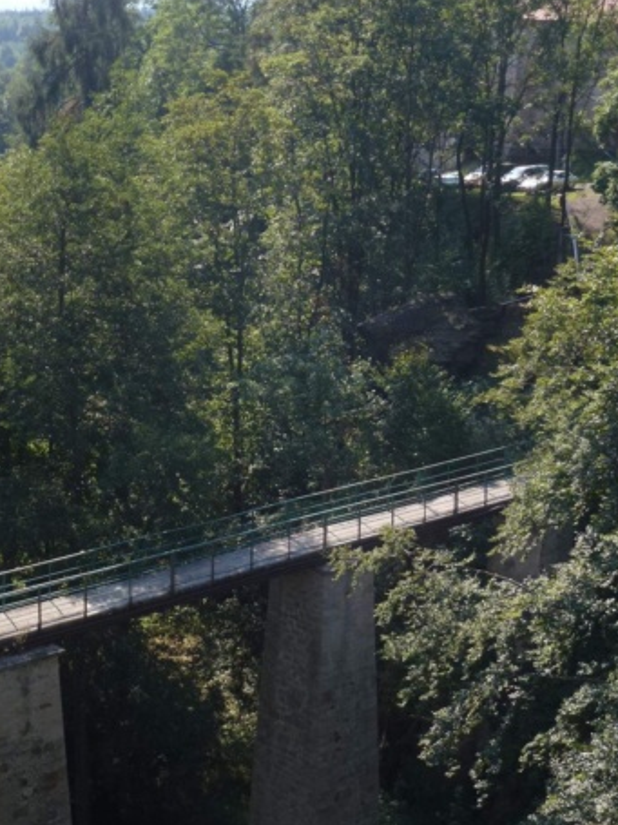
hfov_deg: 21.9
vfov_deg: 29.0
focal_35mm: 67
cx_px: 322
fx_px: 1596
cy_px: 419
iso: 100
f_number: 4.5
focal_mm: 10.9
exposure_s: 1/250
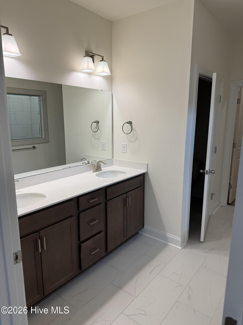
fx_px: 225
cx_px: 122
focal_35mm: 24
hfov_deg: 56.8
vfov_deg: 71.6
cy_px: 162
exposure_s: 1/120
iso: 80
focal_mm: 6.76
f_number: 1.78
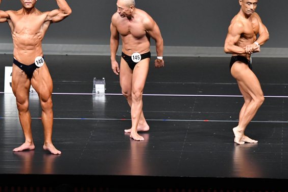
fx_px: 2638
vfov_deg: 4.2
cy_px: 81
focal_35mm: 330
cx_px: 124
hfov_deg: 6.2
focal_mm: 160
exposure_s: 1/400
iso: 5000
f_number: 5.6
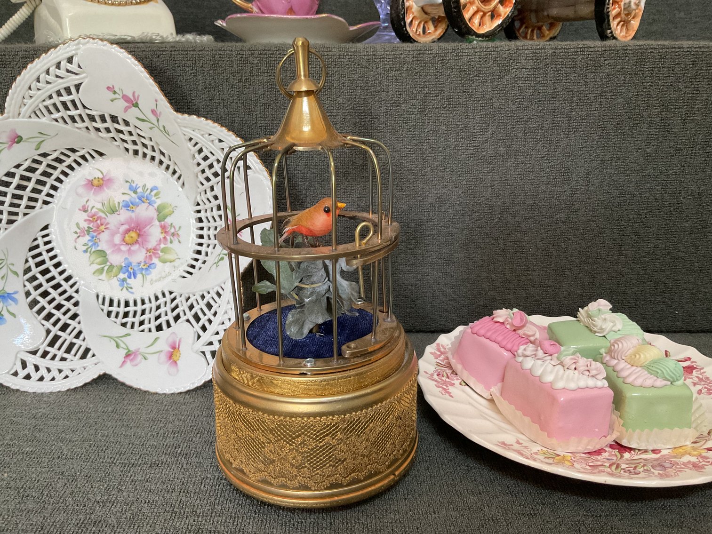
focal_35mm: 29
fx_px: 597
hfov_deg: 61.7
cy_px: 267
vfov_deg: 48.2
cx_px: 356
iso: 200
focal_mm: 3
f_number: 1.8
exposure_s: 1/60
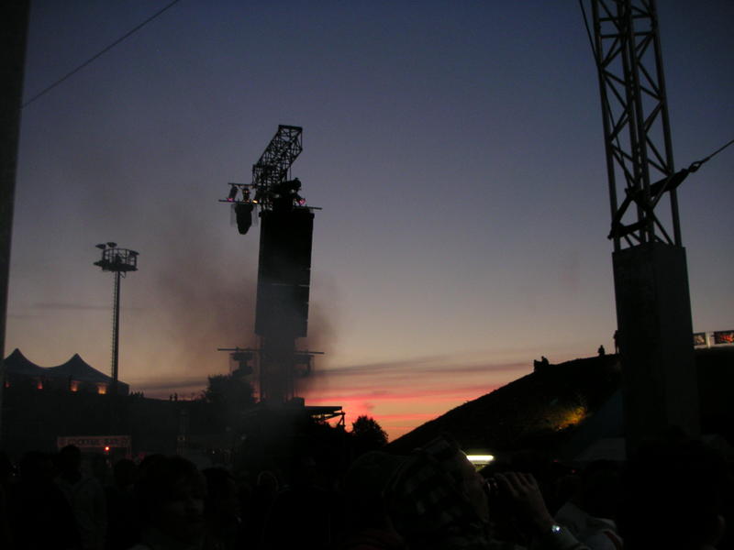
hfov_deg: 49.0
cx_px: 367
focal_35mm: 38
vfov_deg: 37.7
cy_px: 275
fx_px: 806
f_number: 2.8
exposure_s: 1/30
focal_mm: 6
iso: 100
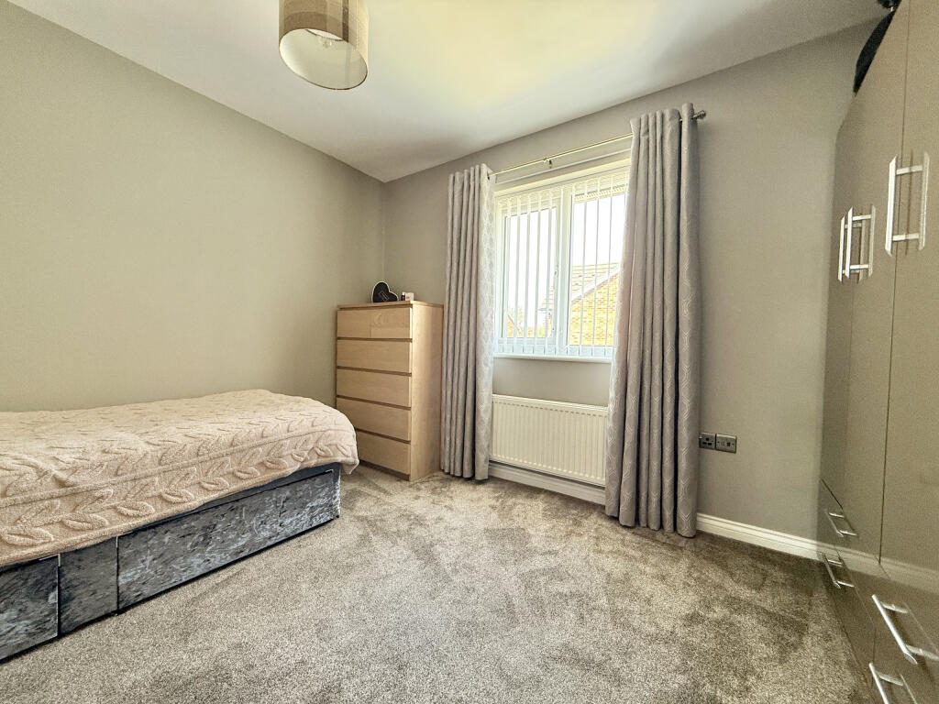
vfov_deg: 85.7
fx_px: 380
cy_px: 352
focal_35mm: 14
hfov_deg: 102.1
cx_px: 470
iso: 200
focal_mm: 2.22
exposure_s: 1/100
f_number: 2.2
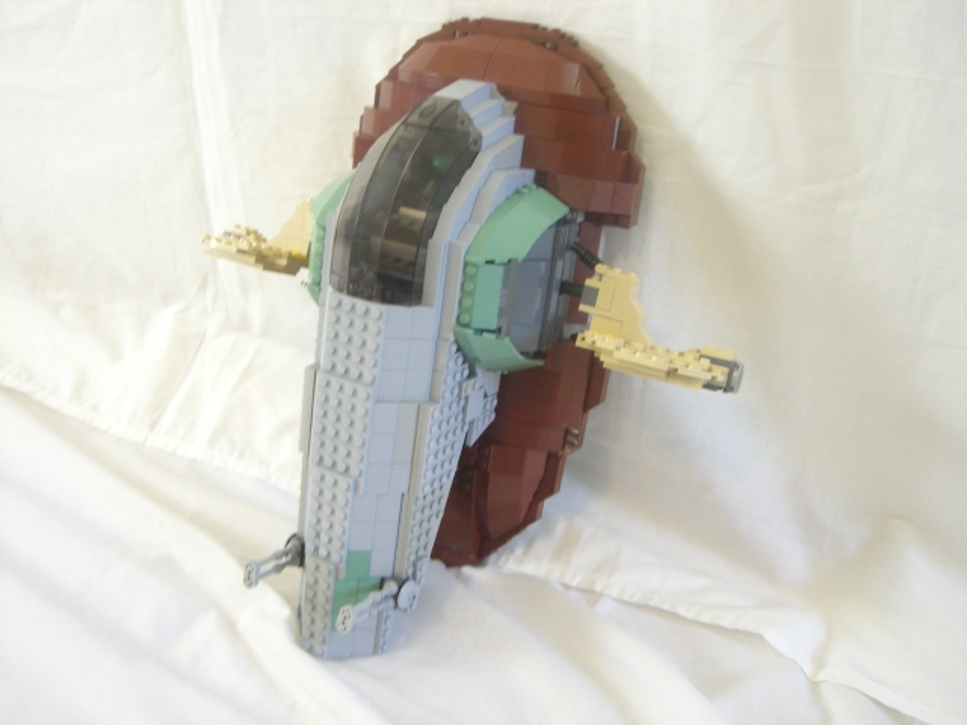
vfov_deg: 37.7
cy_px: 362
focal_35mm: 38
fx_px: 1062
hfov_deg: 49.0
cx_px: 484
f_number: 2.7
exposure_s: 1/15
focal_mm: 6.2
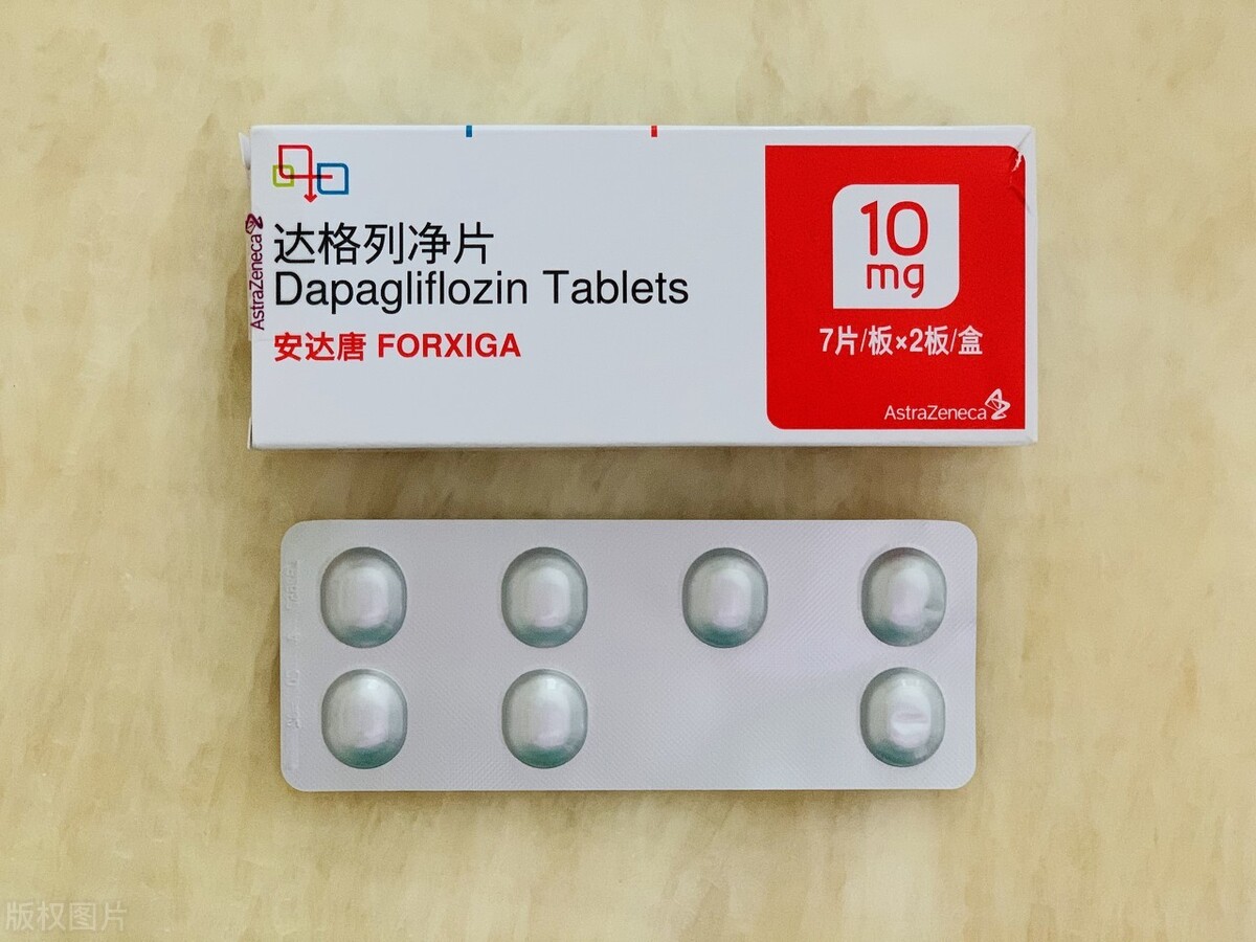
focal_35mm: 52
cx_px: 628
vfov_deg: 28.0
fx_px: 1887
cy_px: 471
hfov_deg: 36.8
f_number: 2.4
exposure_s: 1/60
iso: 320
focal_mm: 6
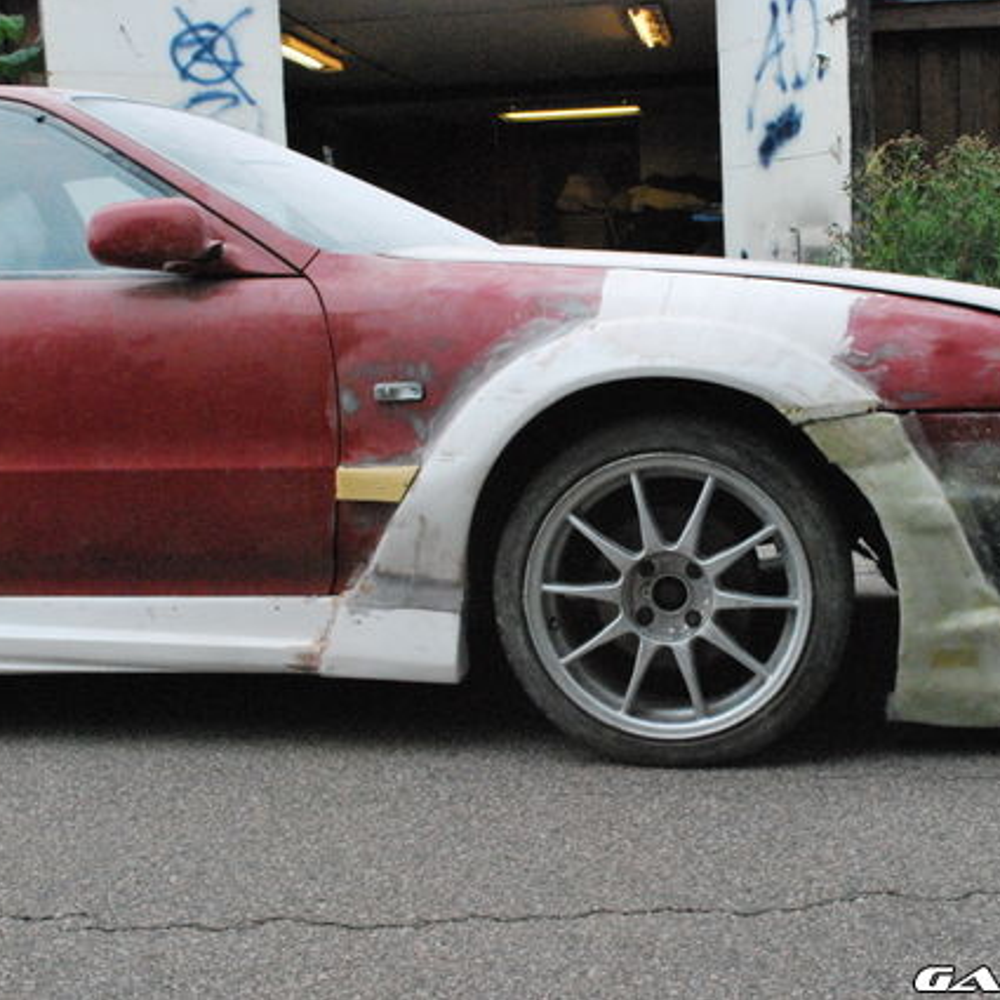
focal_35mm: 50
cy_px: 499
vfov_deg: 34.0
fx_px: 1634
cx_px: 565
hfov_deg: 34.0
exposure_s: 1/640
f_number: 13
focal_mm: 26
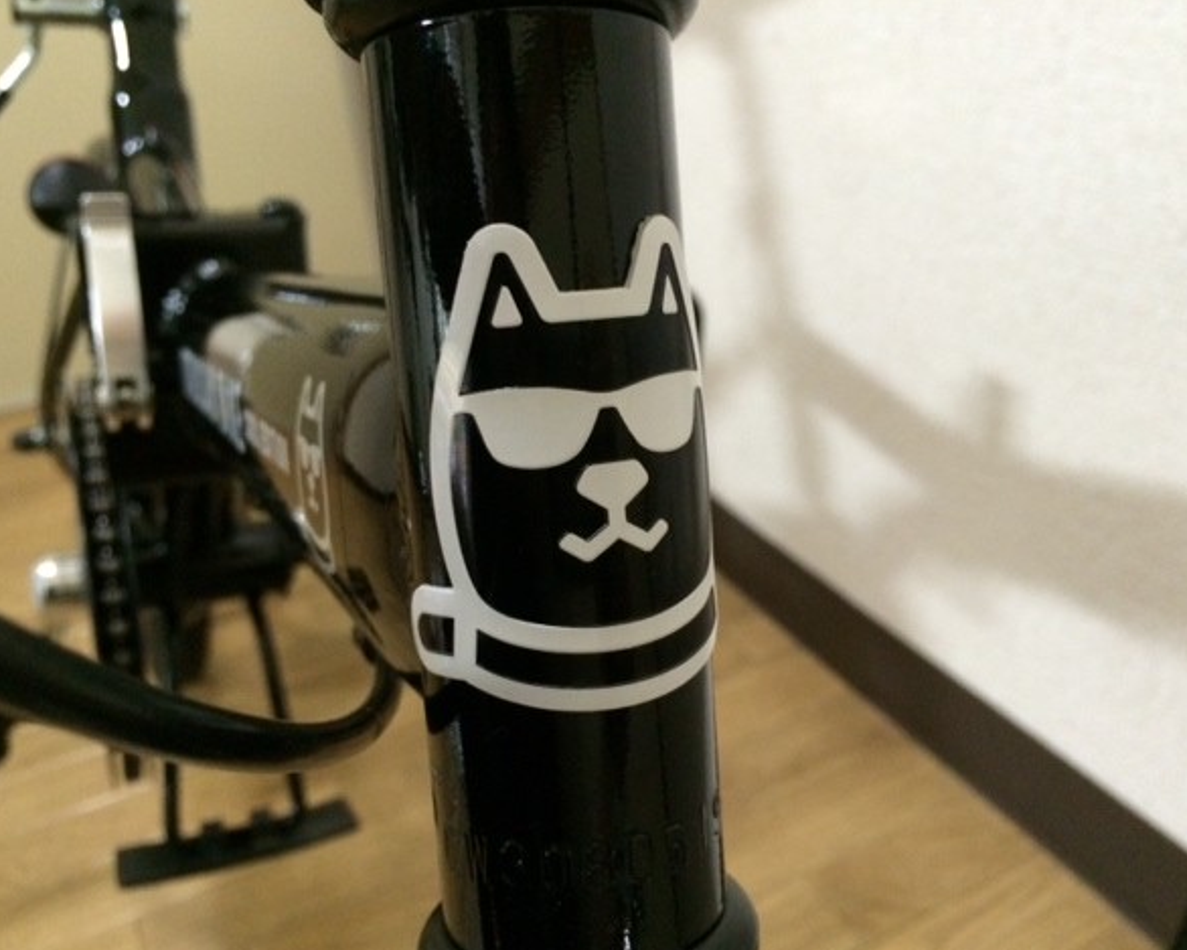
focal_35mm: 32
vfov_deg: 45.8
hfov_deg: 55.6
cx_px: 610
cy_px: 478
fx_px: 1124
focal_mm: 4.12
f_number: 2.2
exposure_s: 1/17
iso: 320
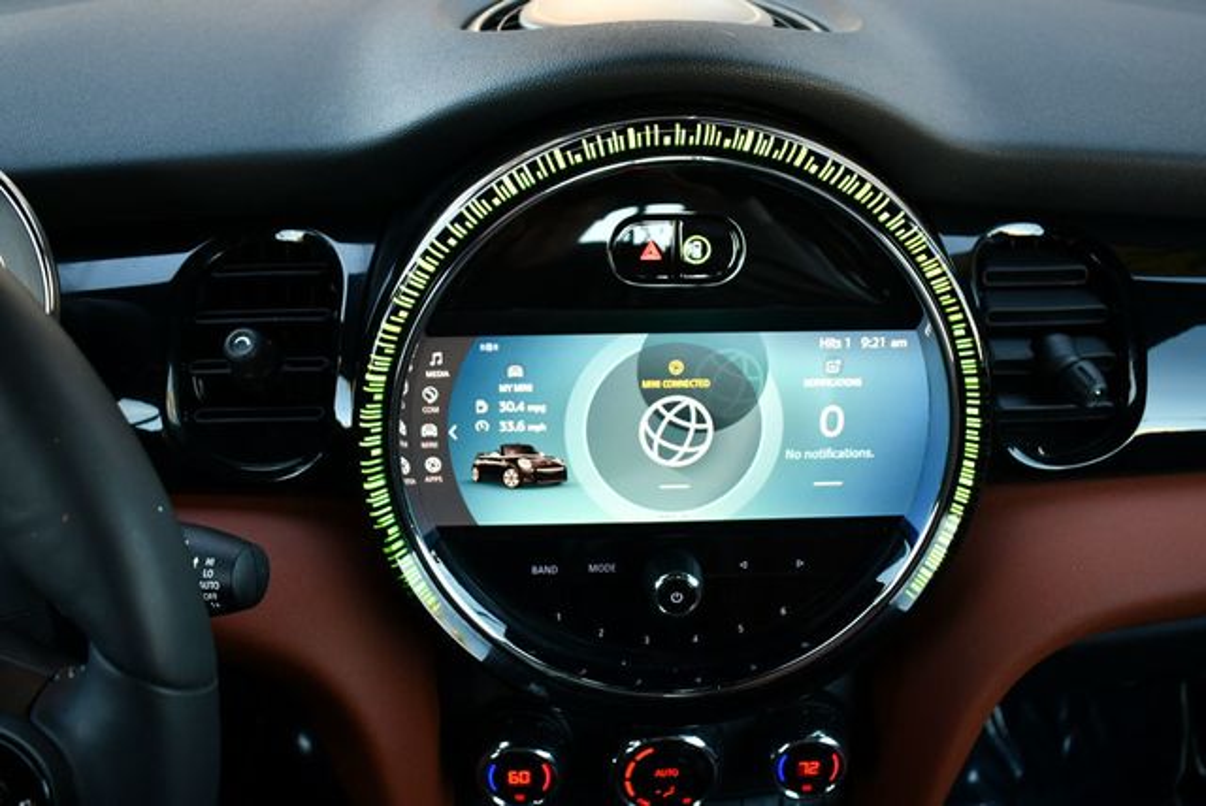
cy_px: 403
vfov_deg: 36.9
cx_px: 603
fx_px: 1207
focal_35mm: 36
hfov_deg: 53.1
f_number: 3.5
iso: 800
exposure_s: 1/250
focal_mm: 18
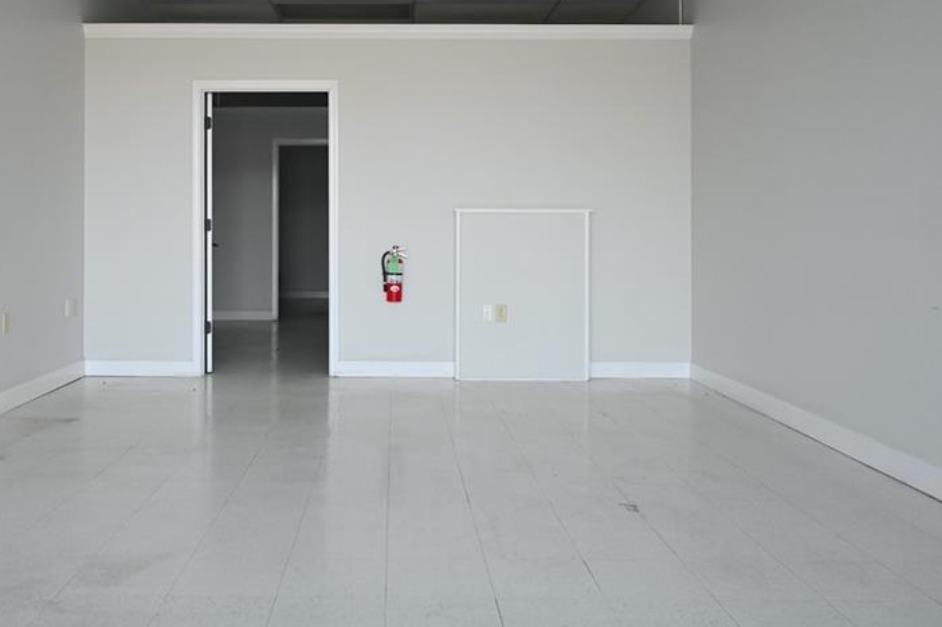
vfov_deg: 37.5
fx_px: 915
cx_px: 388
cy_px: 225
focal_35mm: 35
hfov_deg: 54.2
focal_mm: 24
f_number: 8
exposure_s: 1/160
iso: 2000
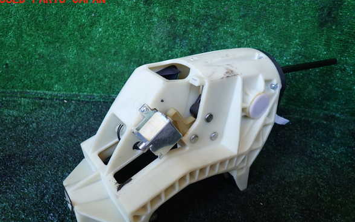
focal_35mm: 27
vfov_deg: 45.9
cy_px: 127
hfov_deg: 68.4
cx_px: 177
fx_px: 261
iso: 160
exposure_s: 1/60
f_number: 2
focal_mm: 4.5
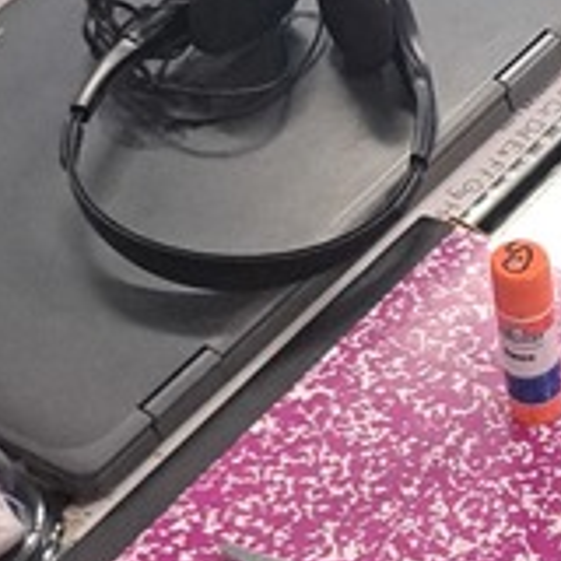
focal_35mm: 136
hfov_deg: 11.9
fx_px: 2494
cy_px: 400
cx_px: 989
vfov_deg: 12.8
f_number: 1.8
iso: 400
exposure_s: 1/60
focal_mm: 5.23
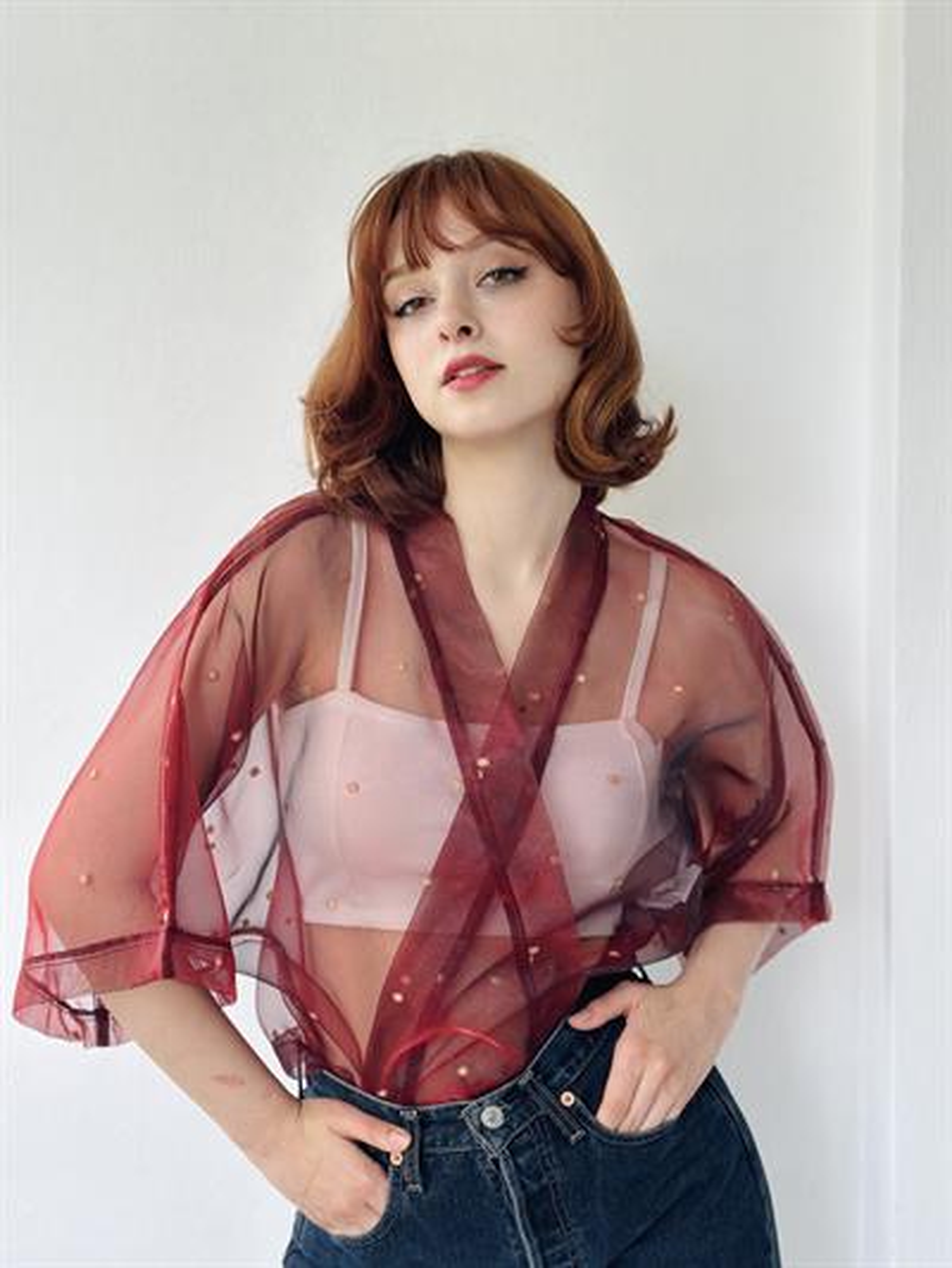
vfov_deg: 39.6
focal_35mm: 48
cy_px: 634
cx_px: 476
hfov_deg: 30.3
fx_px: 1759
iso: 80
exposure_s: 1/198
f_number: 1.78
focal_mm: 6.86
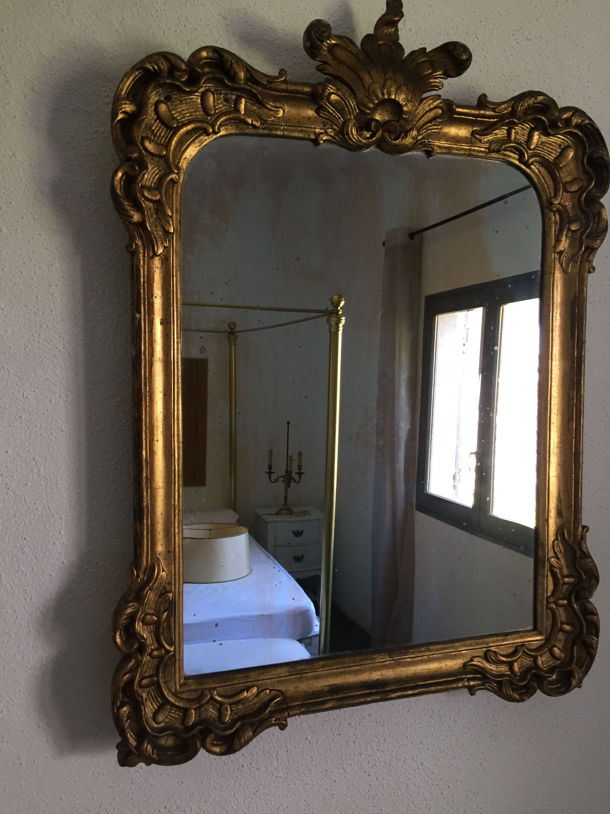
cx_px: 305
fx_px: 681
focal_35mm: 29
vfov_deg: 61.7
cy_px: 407
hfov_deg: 48.2
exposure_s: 1/33
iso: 64
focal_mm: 4.15
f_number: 2.2
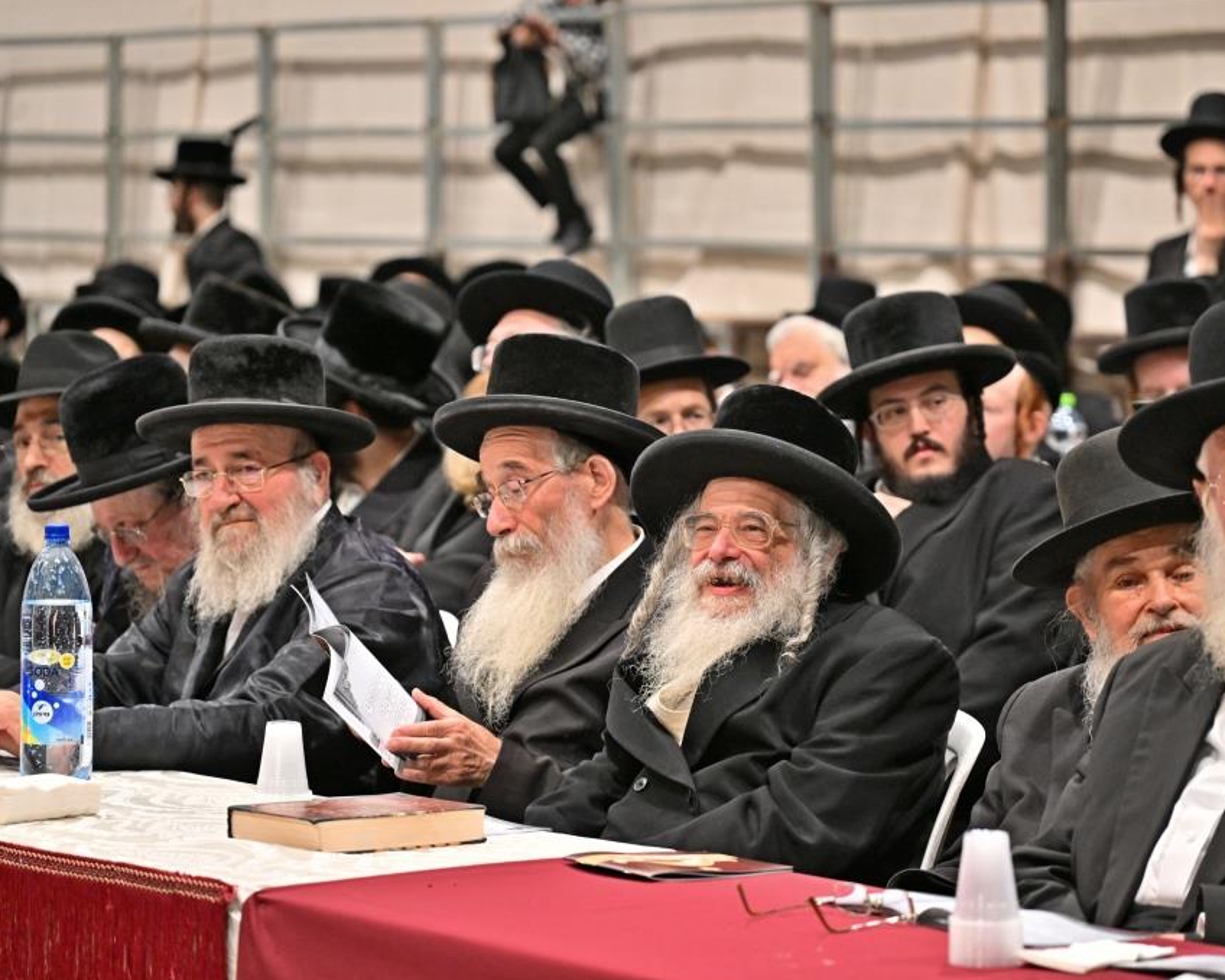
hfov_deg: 14.2
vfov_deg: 11.3
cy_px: 491
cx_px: 712
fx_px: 4930
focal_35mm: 136
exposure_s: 1/200
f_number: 4
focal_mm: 120
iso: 1600
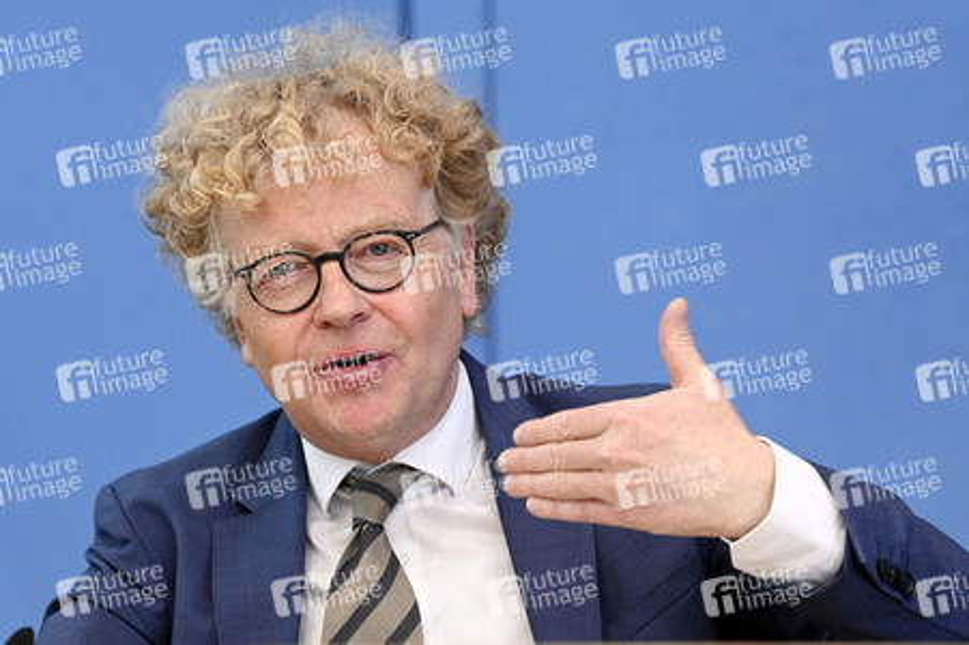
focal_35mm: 200
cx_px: 484
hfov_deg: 10.3
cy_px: 322
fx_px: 5379
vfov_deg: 6.9
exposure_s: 1/500
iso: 3200
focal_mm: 200
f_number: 5.6
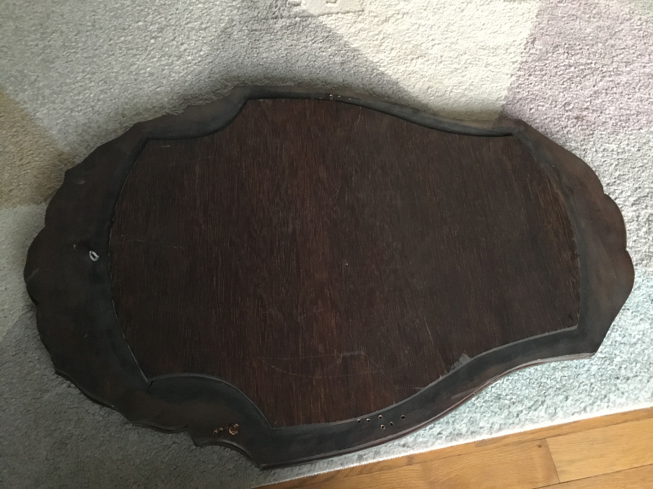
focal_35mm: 31
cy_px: 244
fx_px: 585
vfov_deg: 45.4
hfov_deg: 58.4
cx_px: 326
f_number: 2.4
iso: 500
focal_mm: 3.3
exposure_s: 1/17
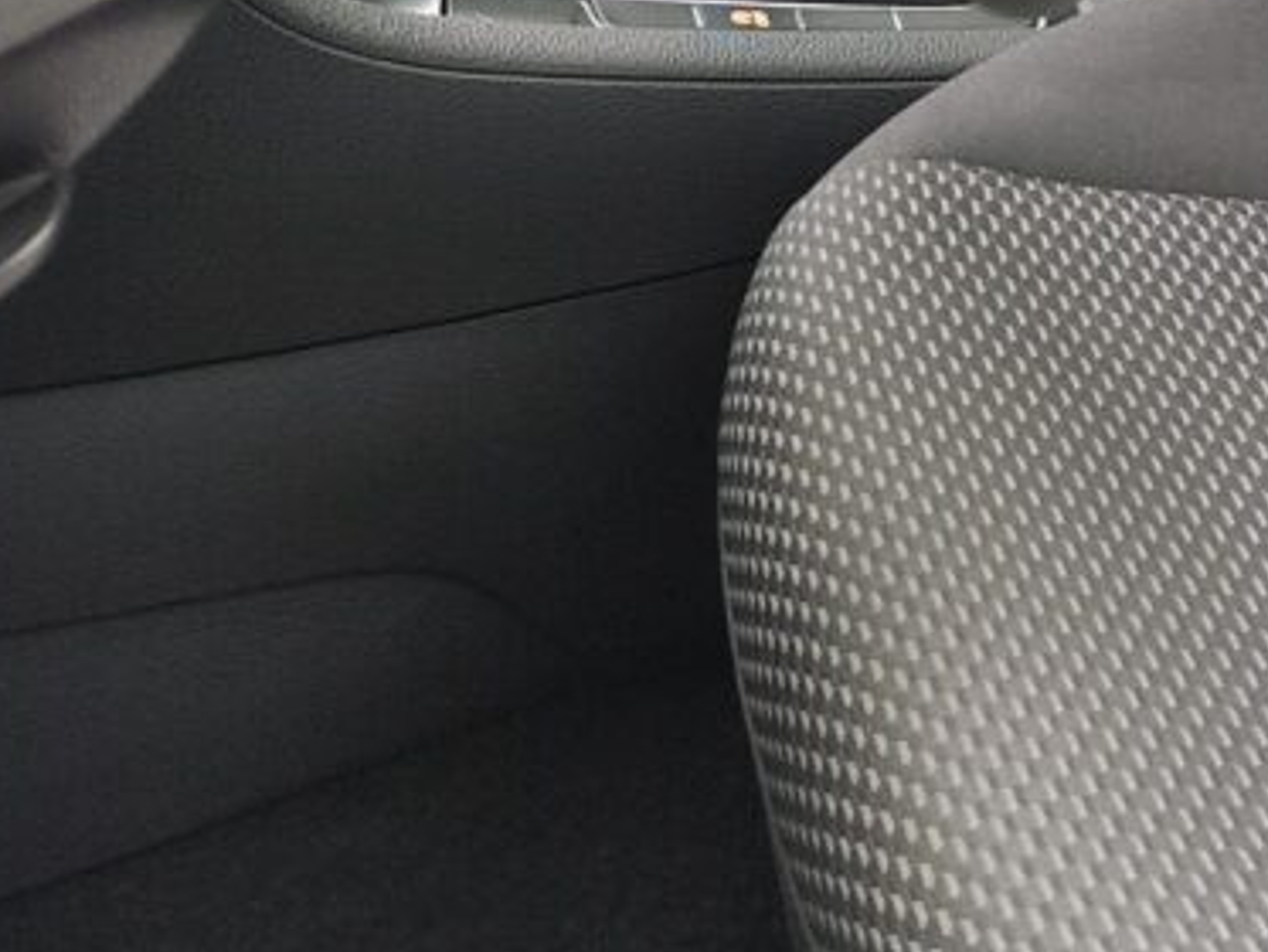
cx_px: 1710
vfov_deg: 12.1
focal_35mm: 111
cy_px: -857
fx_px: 4067
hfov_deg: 16.6
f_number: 1.69
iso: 94
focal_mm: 7.01
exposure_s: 1/100
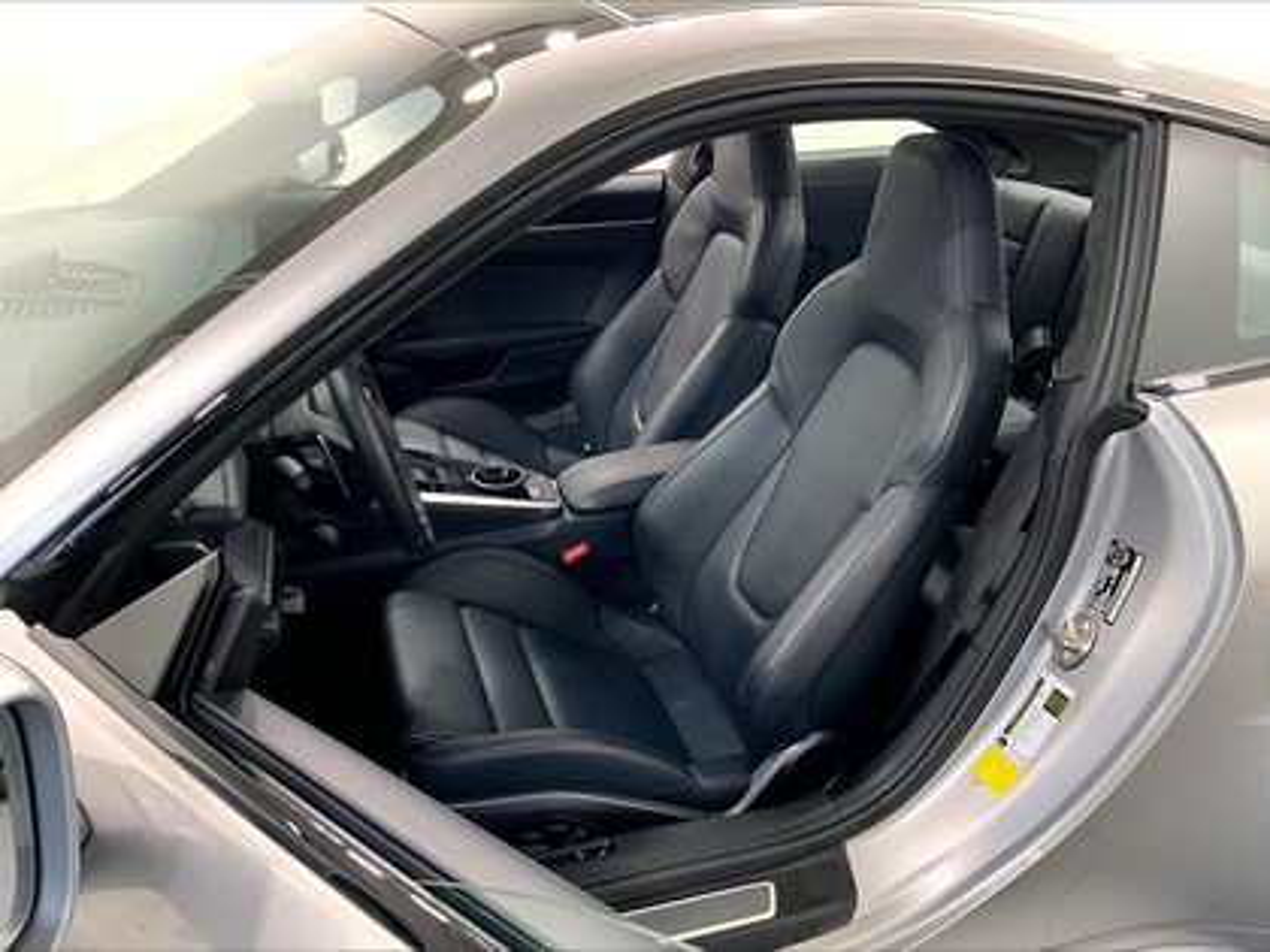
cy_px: 476
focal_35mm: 29
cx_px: 635
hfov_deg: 61.7
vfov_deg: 48.2
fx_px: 1064
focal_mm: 3
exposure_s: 1/93
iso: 64
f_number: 1.8
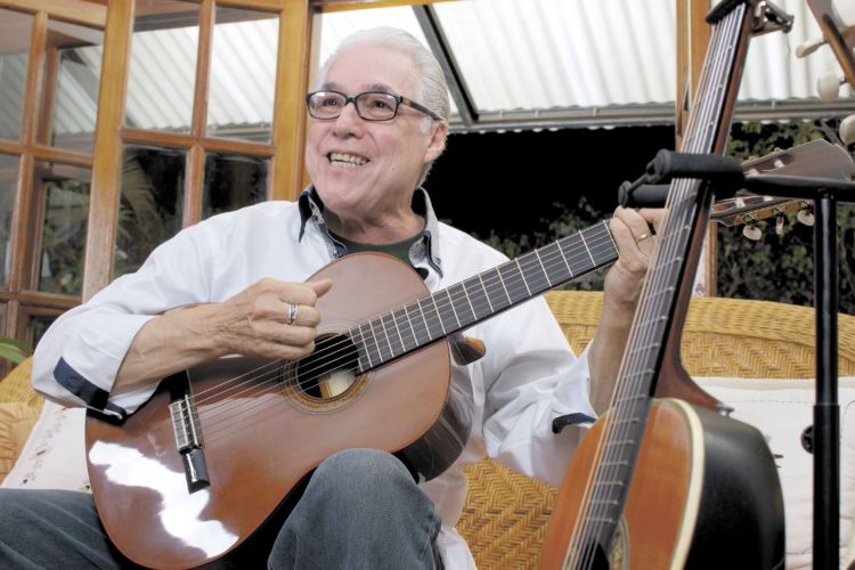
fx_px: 1247
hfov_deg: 37.9
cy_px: 285
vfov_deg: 25.8
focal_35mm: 52
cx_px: 428
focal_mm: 35
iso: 200
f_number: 5.6
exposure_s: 1/60
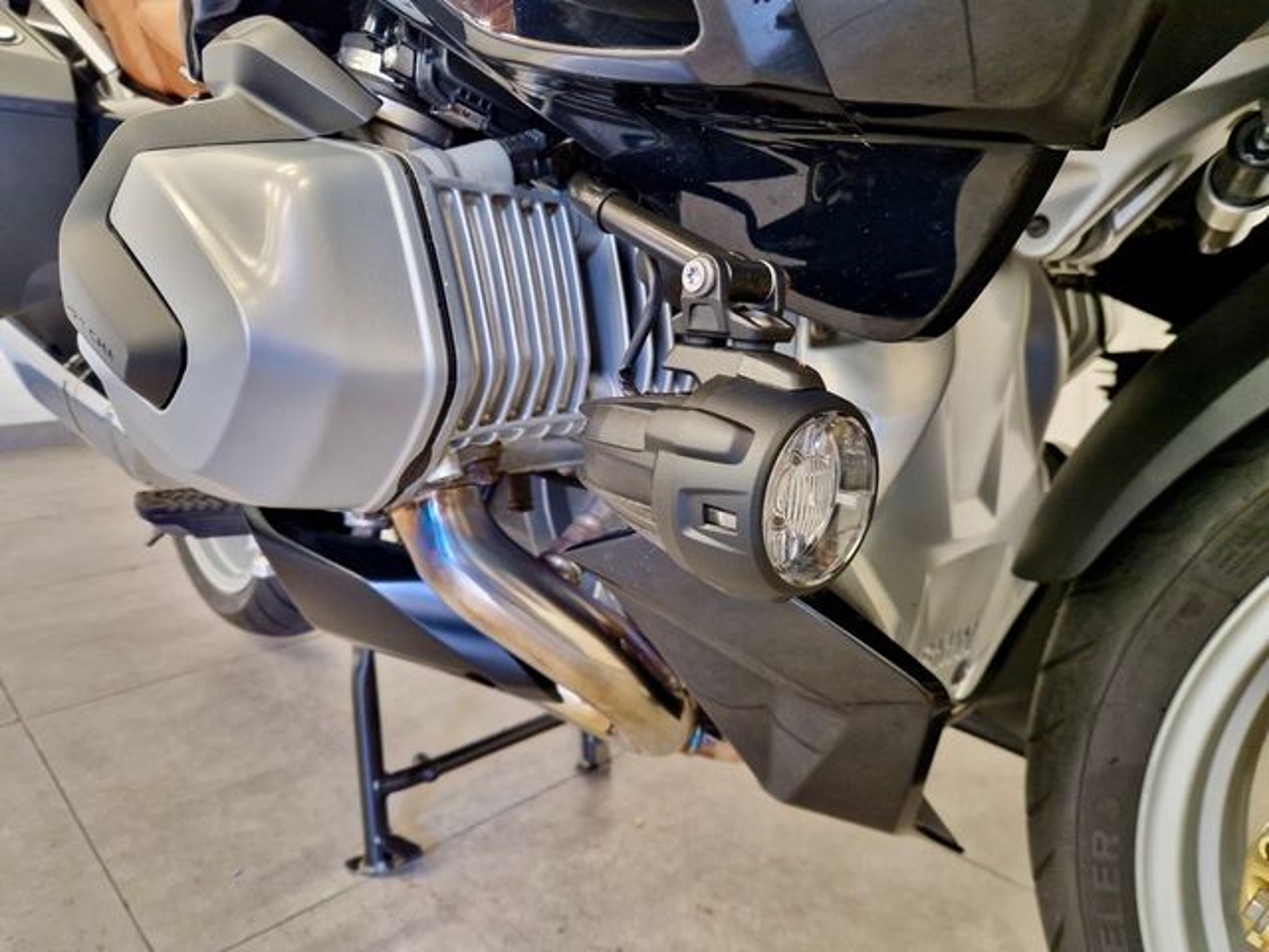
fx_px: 843
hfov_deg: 73.9
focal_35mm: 23
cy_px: 476
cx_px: 634
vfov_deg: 58.9
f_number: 1.8
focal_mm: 5.4
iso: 640
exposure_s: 1/25
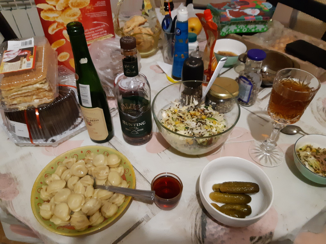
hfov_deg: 67.3
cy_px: 122
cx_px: 163
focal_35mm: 26
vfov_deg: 53.1
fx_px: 245
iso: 400
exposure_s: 1/25
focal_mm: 3.93
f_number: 1.7
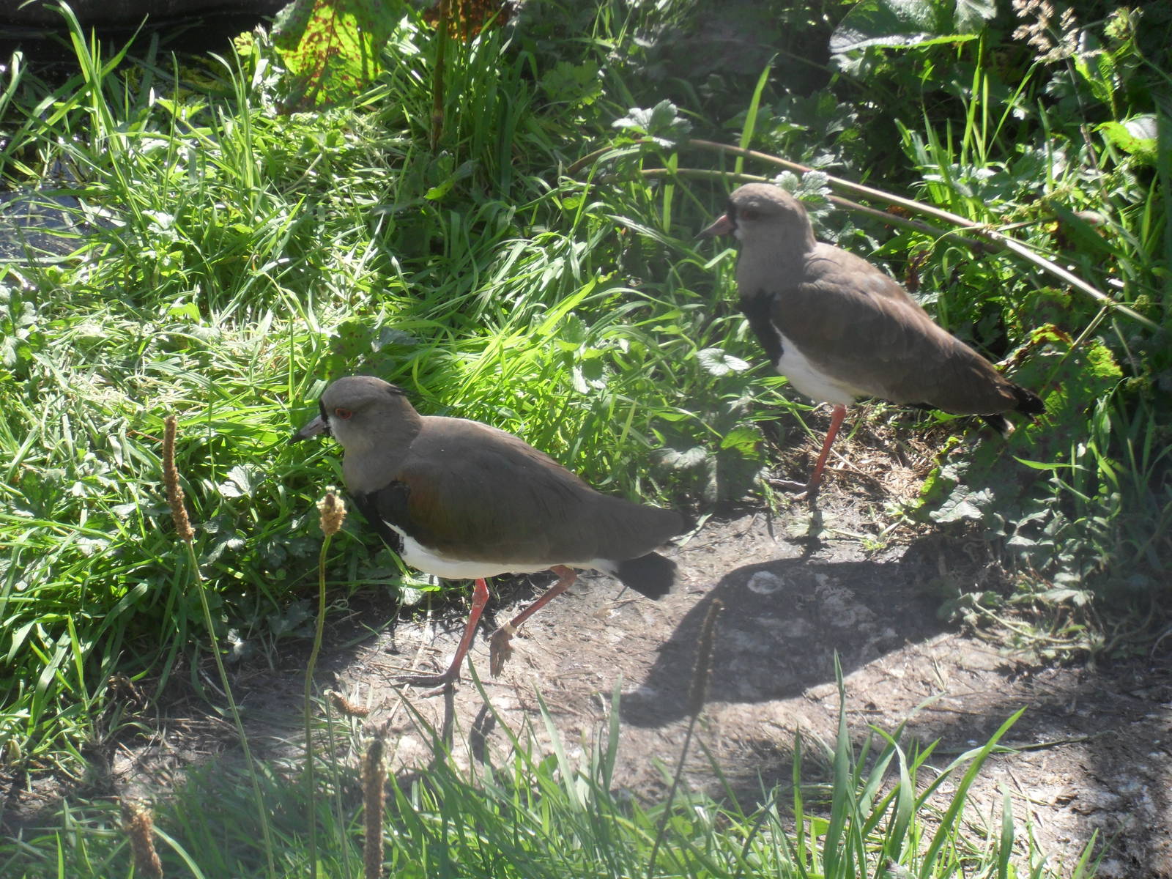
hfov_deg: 18.7
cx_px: 586
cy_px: 440
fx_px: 3555
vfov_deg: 14.1
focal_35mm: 105
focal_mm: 18.9
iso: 100
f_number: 5.8
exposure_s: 1/125
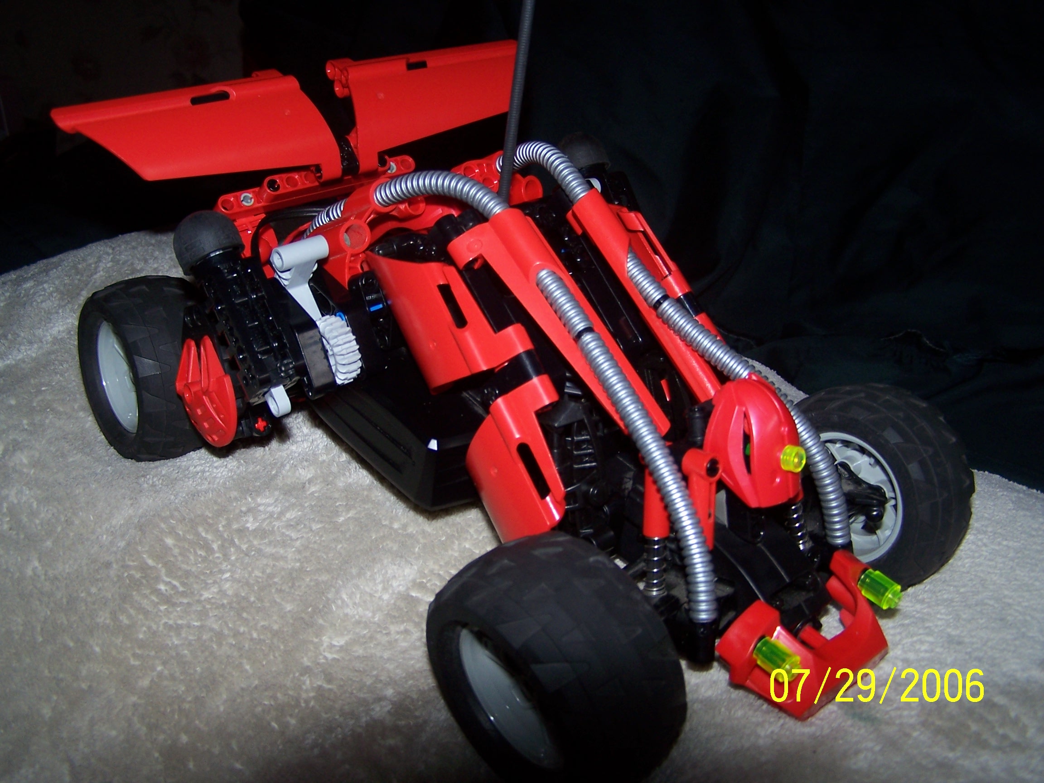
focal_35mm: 38
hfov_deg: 49.0
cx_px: 522
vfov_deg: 37.7
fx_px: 1146
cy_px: 392
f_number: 2.8
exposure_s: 1/60
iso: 80
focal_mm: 6.3
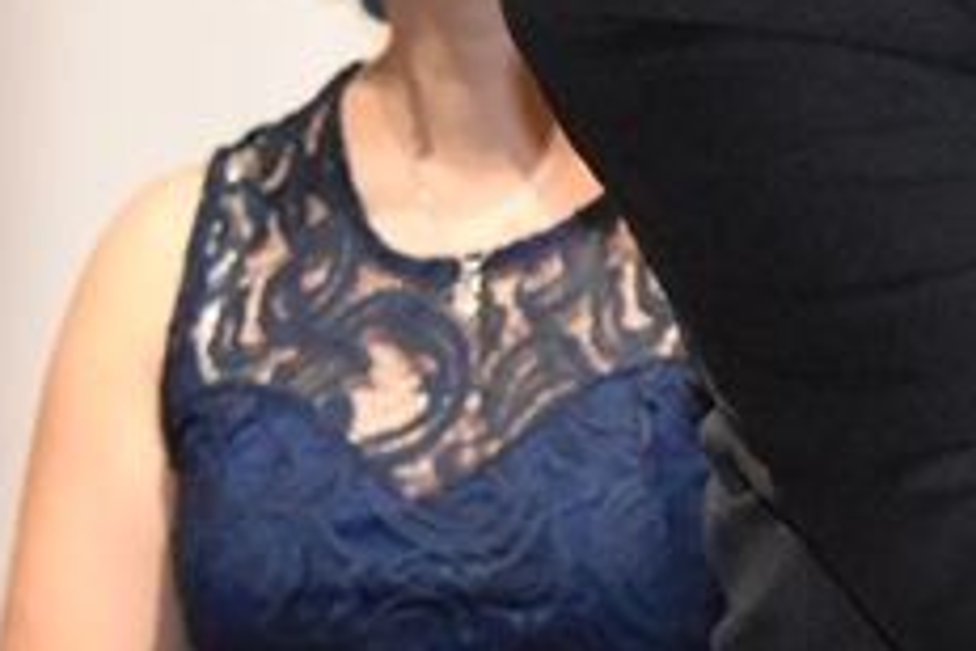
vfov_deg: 3.7
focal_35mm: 365
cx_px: 1855
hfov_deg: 5.5
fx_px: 9901
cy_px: -471
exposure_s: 1/100
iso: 5600
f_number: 8
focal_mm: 55
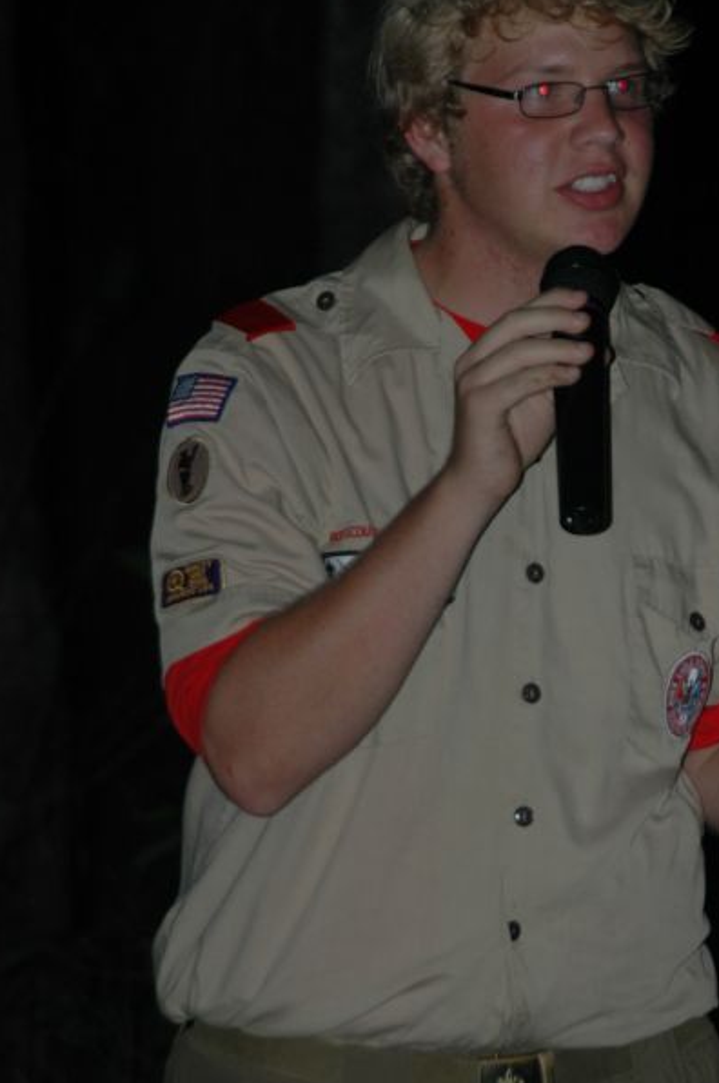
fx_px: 13151
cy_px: 589
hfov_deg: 3.1
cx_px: 536
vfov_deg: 4.7
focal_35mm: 438
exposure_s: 1/60
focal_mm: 170
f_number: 5.6
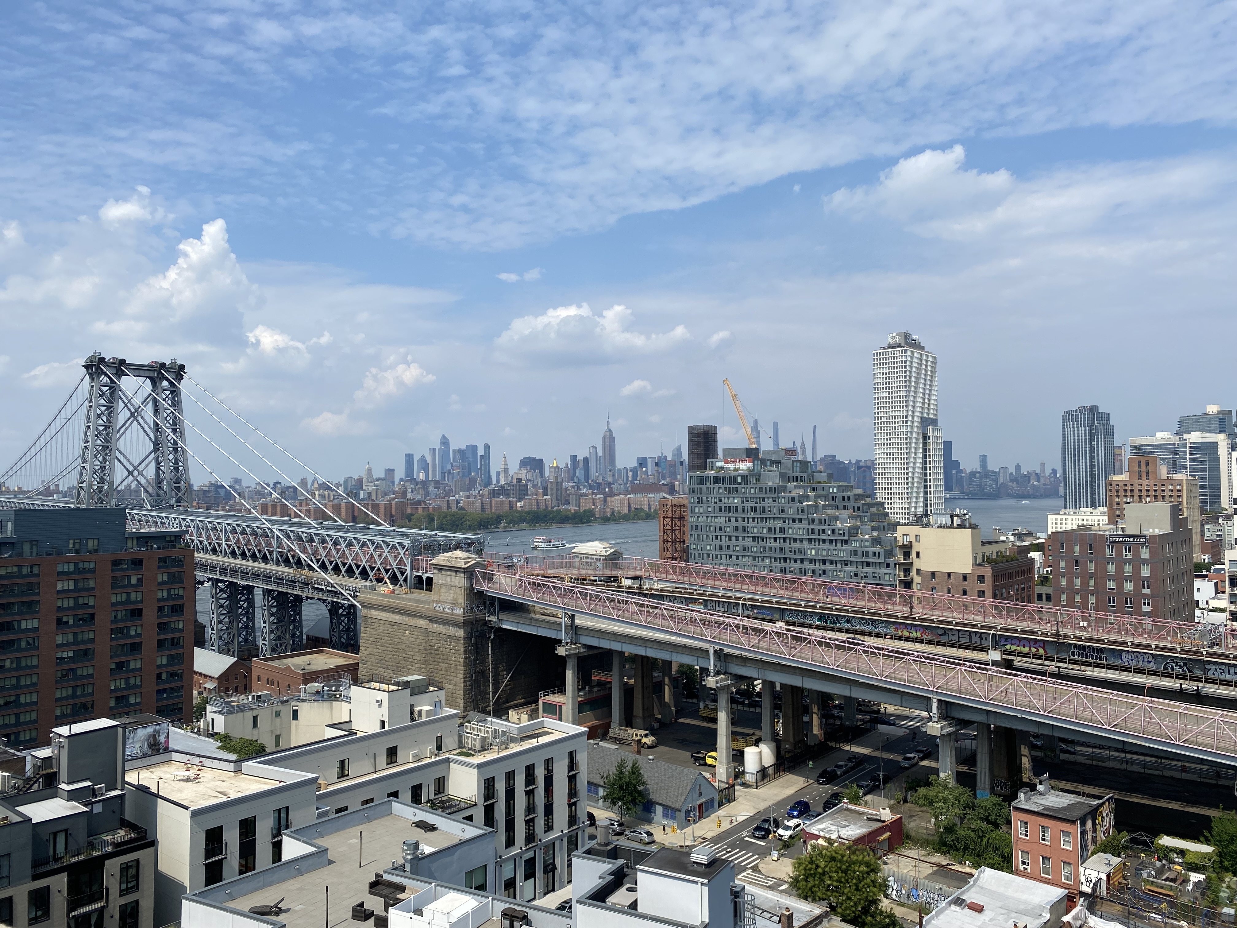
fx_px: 929
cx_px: 618
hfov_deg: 67.3
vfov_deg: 53.1
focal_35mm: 26
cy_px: 464
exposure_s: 1/4444
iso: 32
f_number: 1.8
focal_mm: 4.25
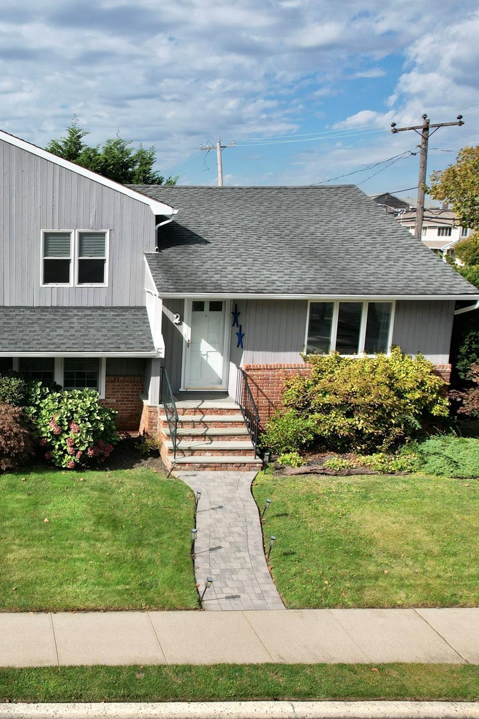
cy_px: 359
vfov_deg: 55.8
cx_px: 3
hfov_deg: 35.3
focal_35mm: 34
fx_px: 679
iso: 100
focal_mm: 8.38
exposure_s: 1/640
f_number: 2.8
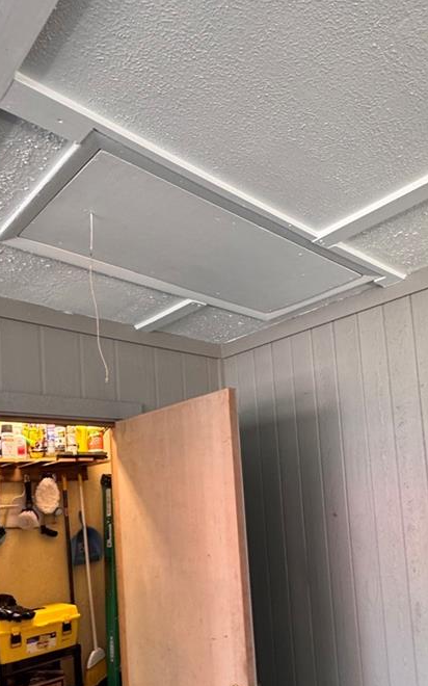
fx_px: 504
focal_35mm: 27
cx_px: 173
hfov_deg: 45.8
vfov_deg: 66.6
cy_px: 456
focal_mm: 2.22
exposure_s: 1/60
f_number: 2.2
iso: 320
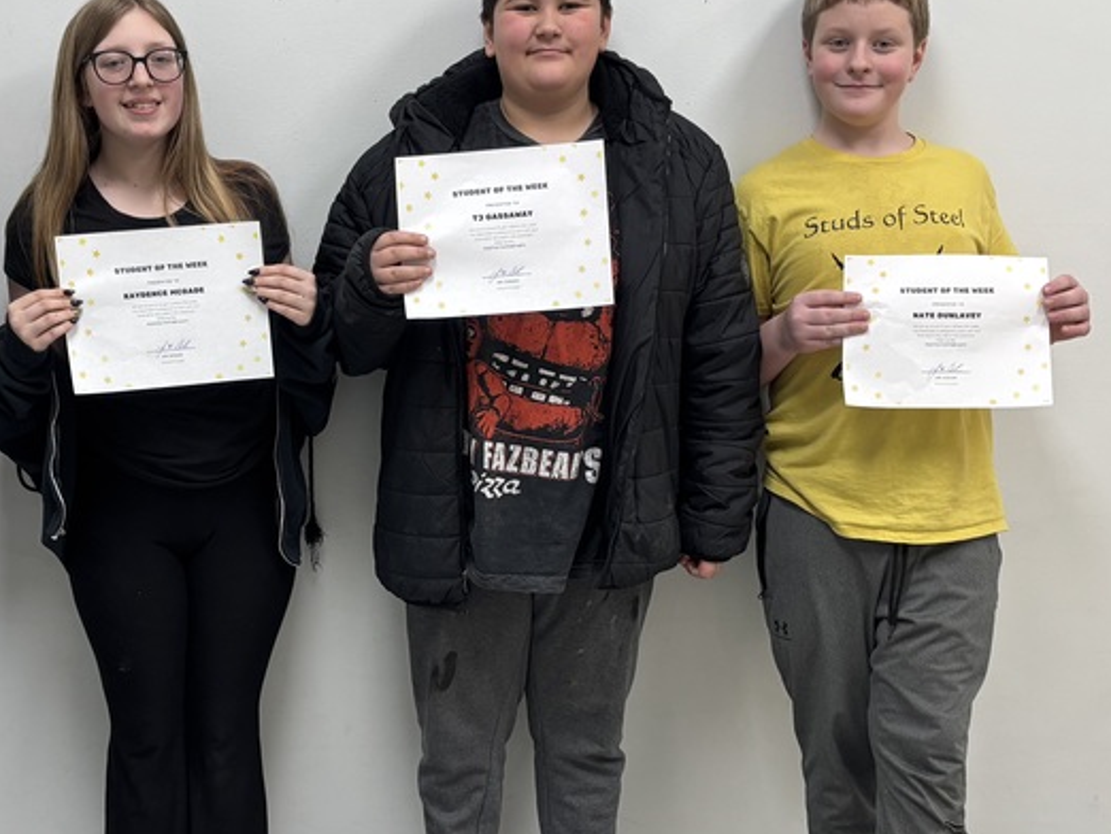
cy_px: 515
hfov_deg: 37.1
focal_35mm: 51
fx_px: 1638
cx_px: 372
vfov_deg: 28.5
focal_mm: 5.96
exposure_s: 1/120
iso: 125
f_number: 1.6
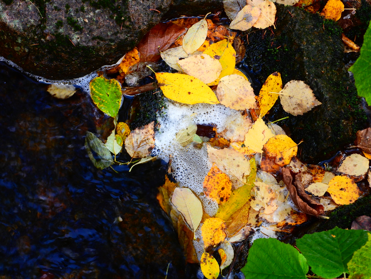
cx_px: 186
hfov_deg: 15.8
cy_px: 140
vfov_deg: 11.9
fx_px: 1340
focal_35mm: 125
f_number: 7.1
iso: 360
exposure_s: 1/60
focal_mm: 22.5
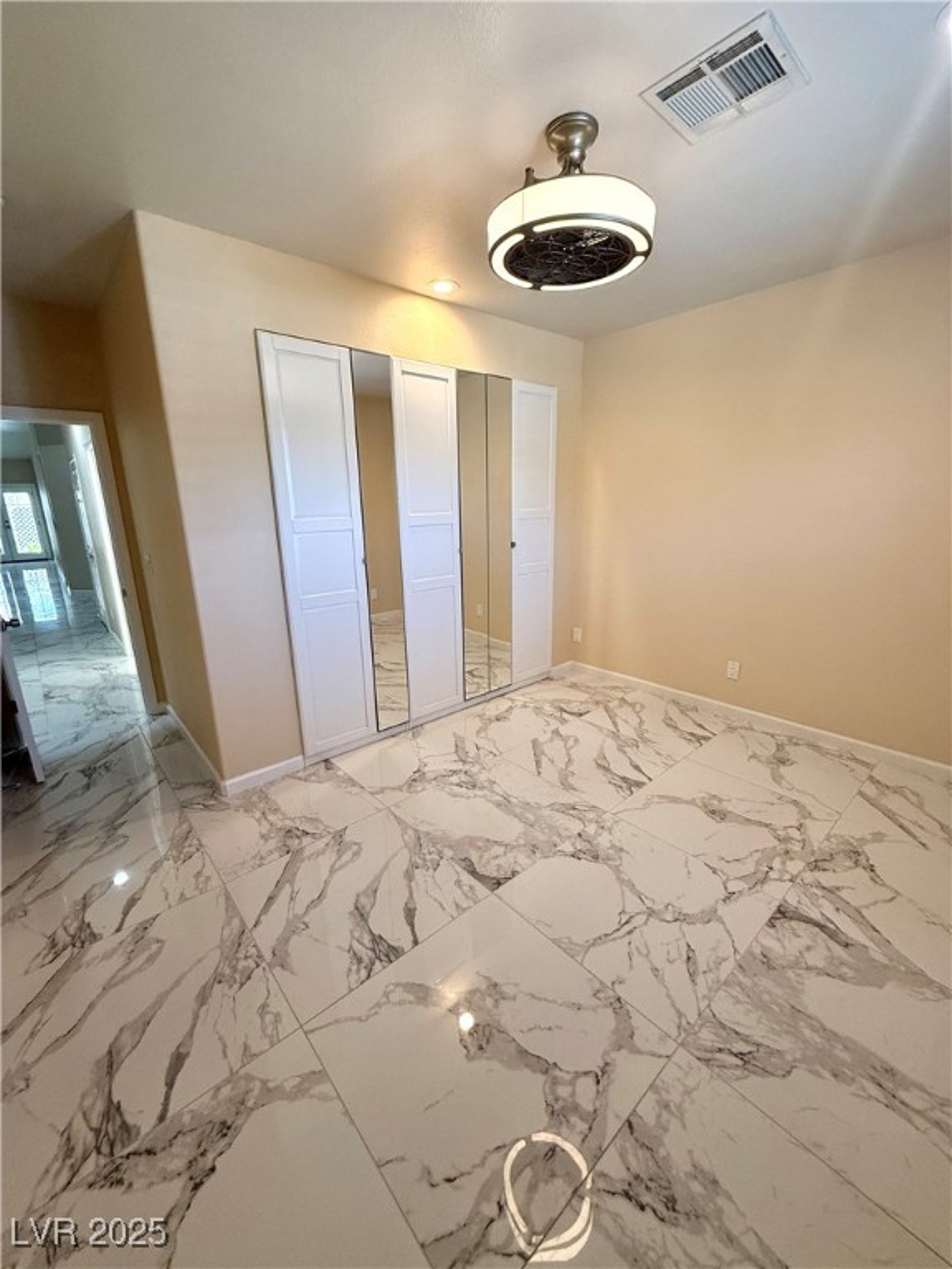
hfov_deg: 85.7
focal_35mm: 14
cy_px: 634
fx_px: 513
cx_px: 476
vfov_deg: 102.1
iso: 200
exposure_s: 1/120
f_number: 2.2
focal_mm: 2.22
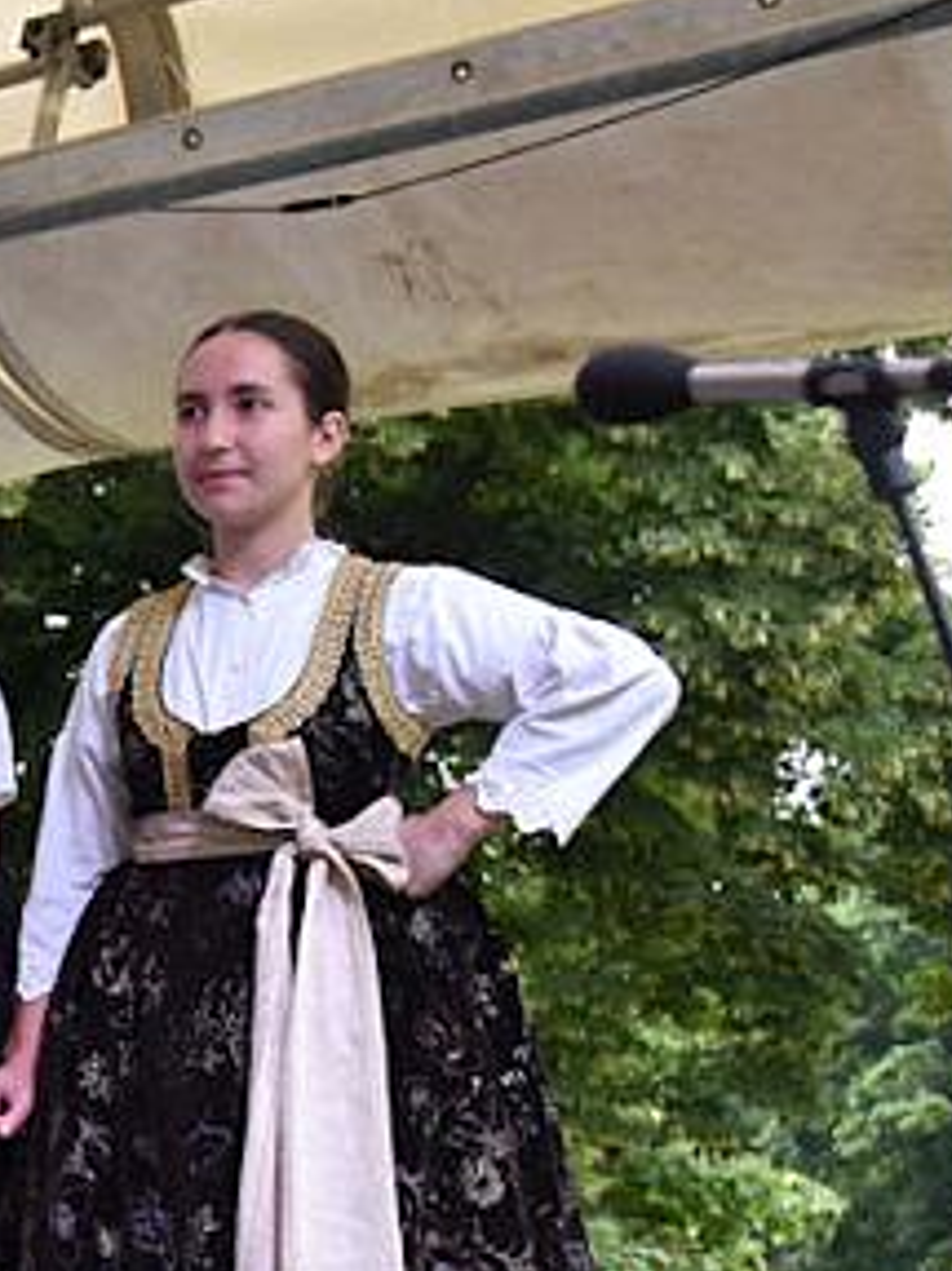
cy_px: 1023
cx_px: -753
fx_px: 3743
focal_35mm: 102
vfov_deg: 19.1
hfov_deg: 13.1
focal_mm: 38
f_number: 5
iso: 2500
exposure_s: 1/400
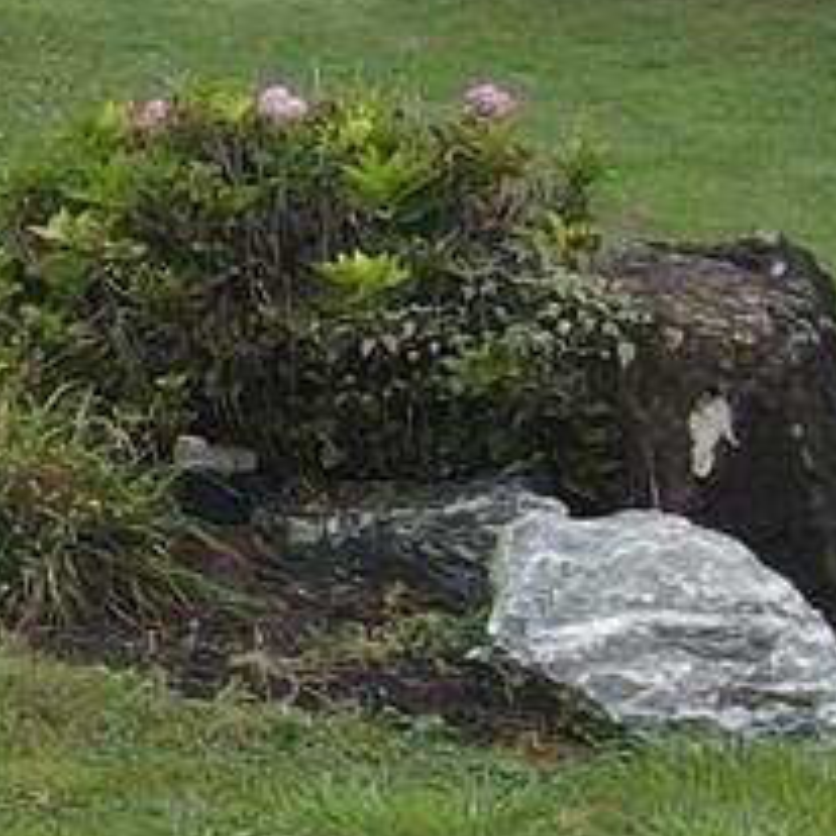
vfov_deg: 8.1
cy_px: -545
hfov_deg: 6.3
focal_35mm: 210
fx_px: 5738
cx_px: -2867
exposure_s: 1/120
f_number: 2.8
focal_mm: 4.5
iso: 100
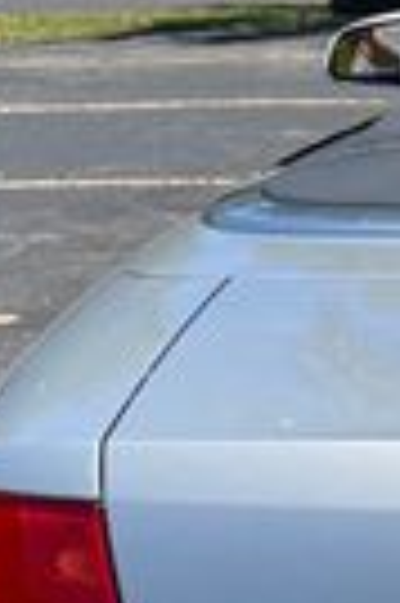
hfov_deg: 9.7
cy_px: 634
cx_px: 872
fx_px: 2155
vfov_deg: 15.5
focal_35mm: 129
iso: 50
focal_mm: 5.7
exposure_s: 1/3968
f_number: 1.5
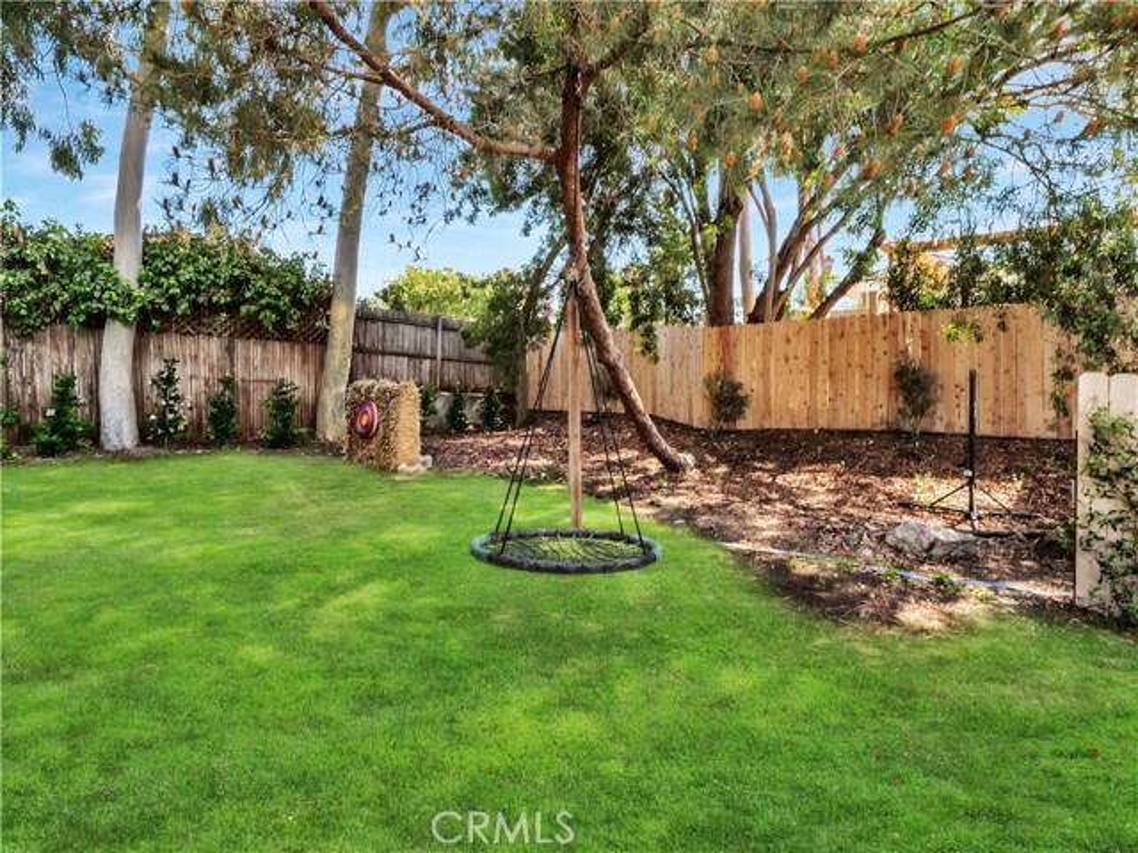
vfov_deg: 78.1
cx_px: 569
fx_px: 526
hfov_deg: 94.5
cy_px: 426
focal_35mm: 16
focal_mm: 8
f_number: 11
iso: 200
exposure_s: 1/60
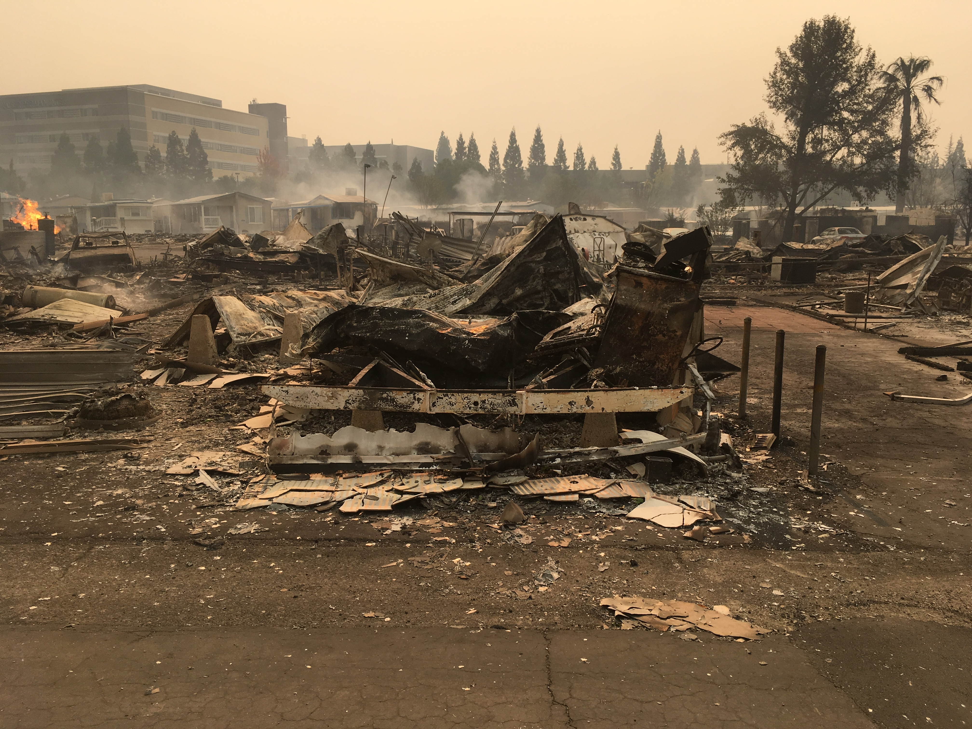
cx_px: 486
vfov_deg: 48.2
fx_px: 814
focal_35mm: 29
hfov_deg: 61.7
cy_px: 364
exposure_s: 1/1131
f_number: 2.2
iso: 25
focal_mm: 4.15
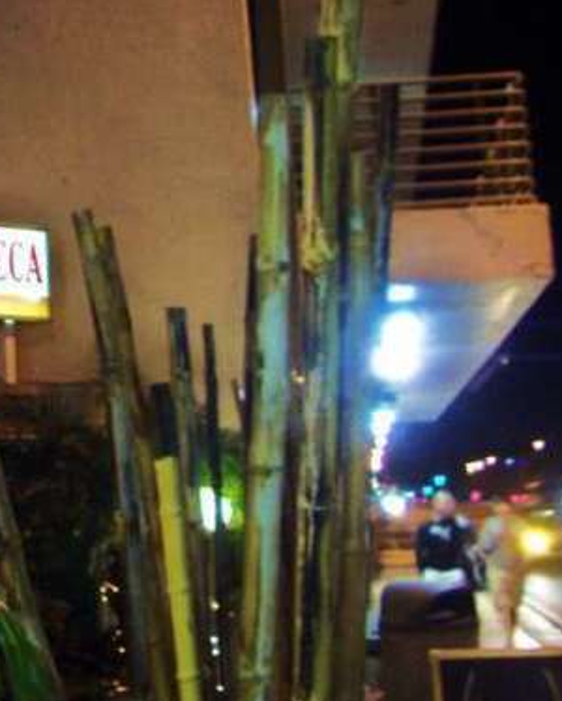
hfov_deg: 19.6
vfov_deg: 25.9
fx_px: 1515
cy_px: 225
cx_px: -144
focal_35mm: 73
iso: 100
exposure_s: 1/3.61
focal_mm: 5.8
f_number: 2.6
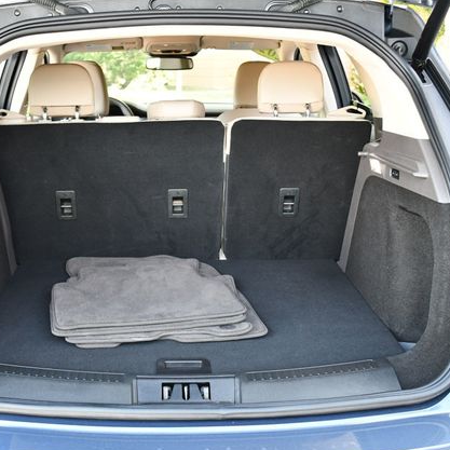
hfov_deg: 35.8
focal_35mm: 47
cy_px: 228
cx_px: 155
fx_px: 691
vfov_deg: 36.1
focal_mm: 18
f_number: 3.5
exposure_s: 1/160
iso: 800
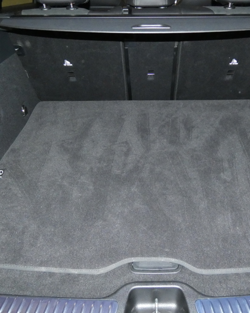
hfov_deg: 48.2
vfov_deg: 58.7
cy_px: 144
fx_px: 278
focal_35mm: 30
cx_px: 150
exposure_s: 1/60
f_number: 2.8
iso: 800
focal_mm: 3.6
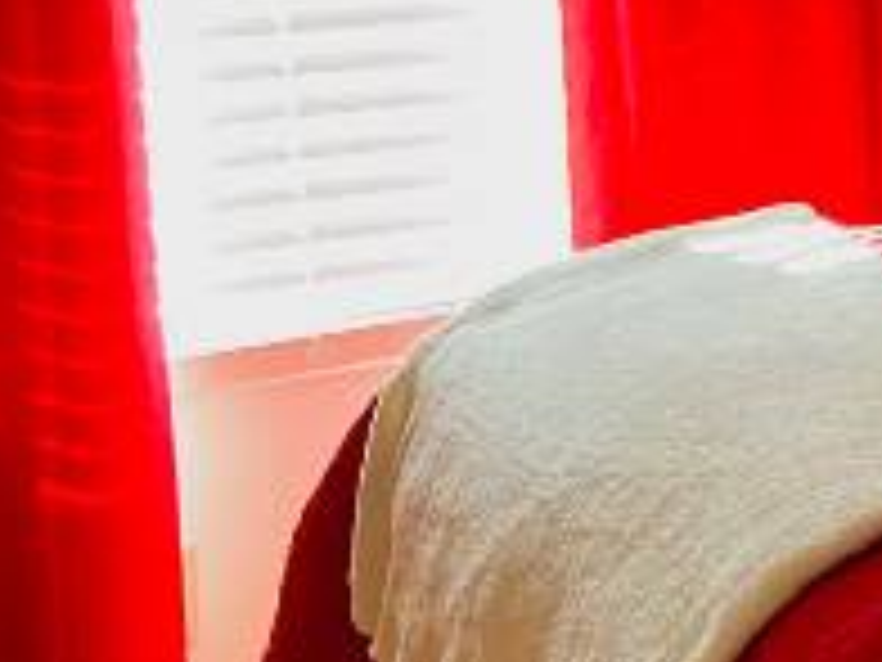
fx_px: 2879
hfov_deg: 14.4
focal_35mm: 113
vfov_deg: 13.1
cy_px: 182
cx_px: 1786
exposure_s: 1/60
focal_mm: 4.25
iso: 125
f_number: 1.8
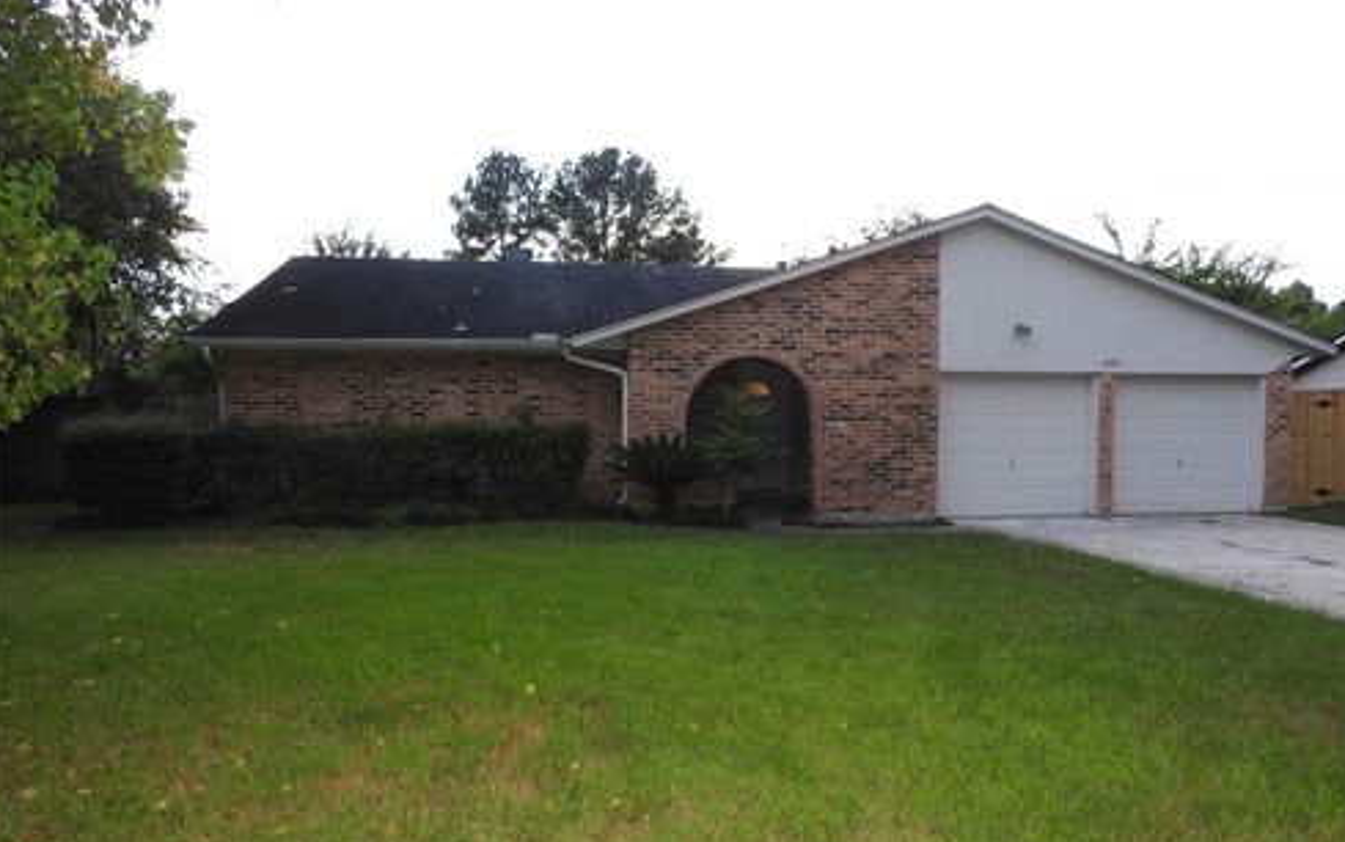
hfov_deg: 70.4
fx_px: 953
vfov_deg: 47.5
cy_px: 469
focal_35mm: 26
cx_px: 677
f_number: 3.3
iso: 180
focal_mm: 4.3
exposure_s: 1/30
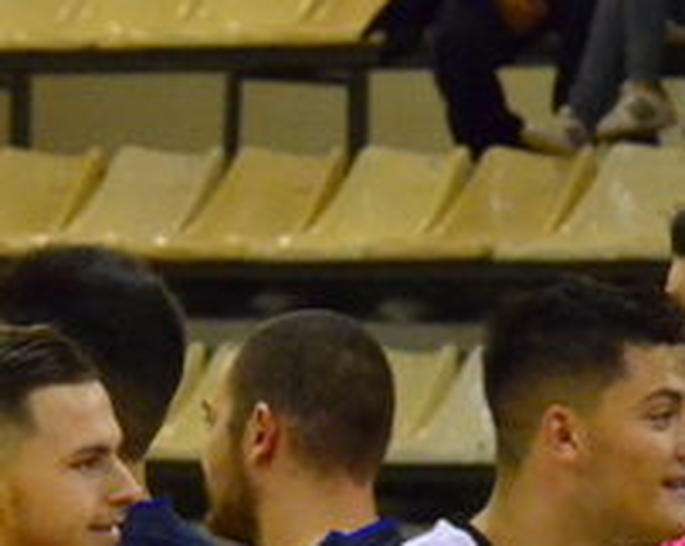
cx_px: -434
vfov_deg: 1.5
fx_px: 20305
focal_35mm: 1003
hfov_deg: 1.9
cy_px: 783
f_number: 9
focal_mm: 180
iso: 5000
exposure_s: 1/200
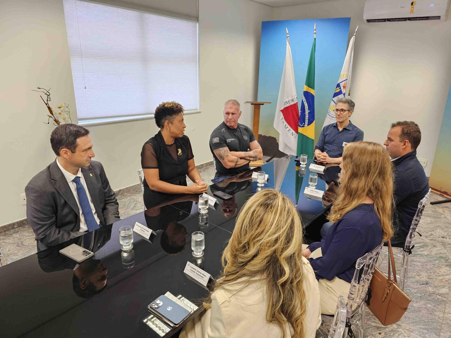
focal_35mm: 23
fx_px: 300
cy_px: 169
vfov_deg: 58.9
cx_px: 226
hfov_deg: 73.9
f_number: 1.7
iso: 400
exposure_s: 1/120
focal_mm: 6.3
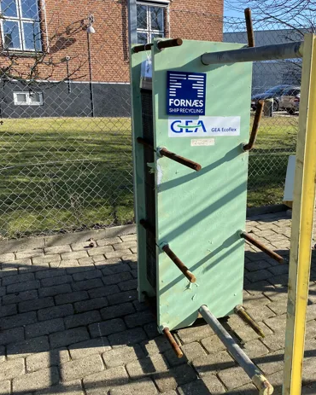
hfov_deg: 42.5
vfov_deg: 52.9
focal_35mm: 34
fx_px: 398
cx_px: 222
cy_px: 198
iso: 32
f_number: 1.8
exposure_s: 1/1245
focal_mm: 4.25
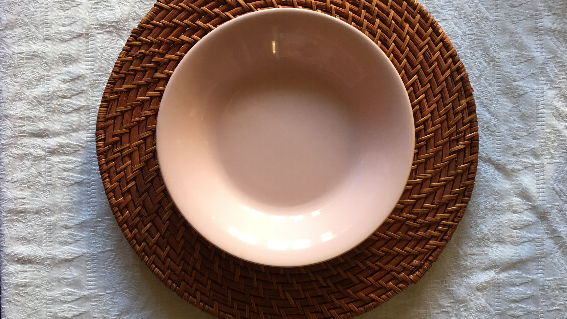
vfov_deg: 36.6
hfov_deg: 61.0
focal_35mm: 32
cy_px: 139
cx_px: 282
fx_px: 481
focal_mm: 4.15
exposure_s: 1/33
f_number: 2.2
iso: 80
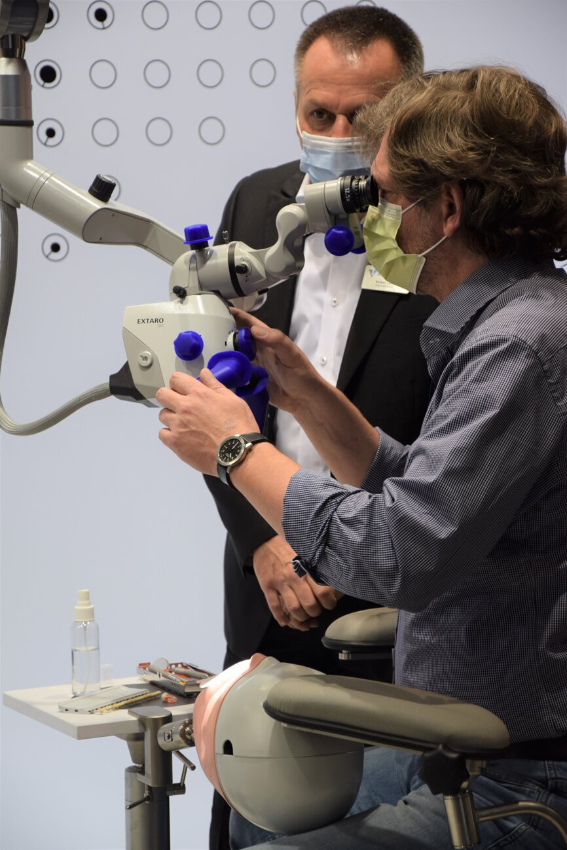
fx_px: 3189
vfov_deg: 15.2
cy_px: 425
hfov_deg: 10.2
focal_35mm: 135
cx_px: 284
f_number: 6.3
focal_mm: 90
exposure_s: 1/160
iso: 400
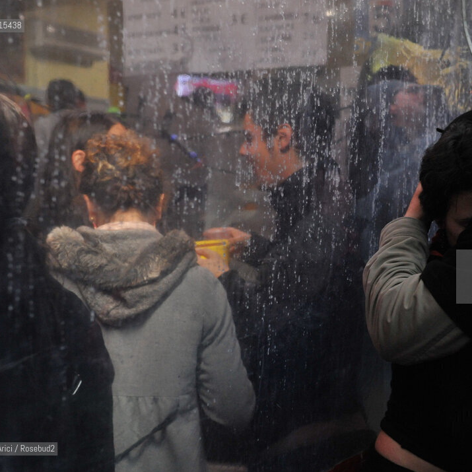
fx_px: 1111
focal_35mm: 72
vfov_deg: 24.0
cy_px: 237
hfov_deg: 23.9
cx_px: 310
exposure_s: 1/125
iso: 3200
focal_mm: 56
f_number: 4
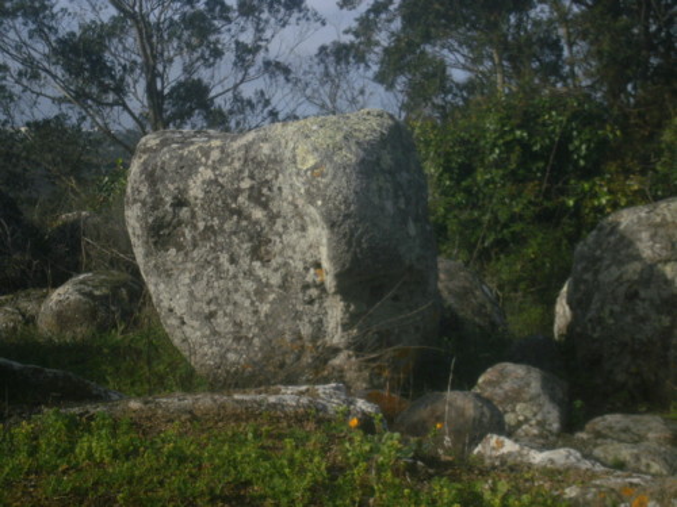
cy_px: 254
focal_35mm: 105
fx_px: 2054
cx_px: 338
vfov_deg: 14.1
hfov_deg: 18.7
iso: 100
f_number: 5.9
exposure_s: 1/400
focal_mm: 18.6
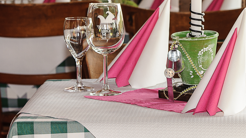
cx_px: 175
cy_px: -32
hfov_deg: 9.1
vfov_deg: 5.1
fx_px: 1540
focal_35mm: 236
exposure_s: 1/25
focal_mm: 92
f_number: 7.1
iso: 200
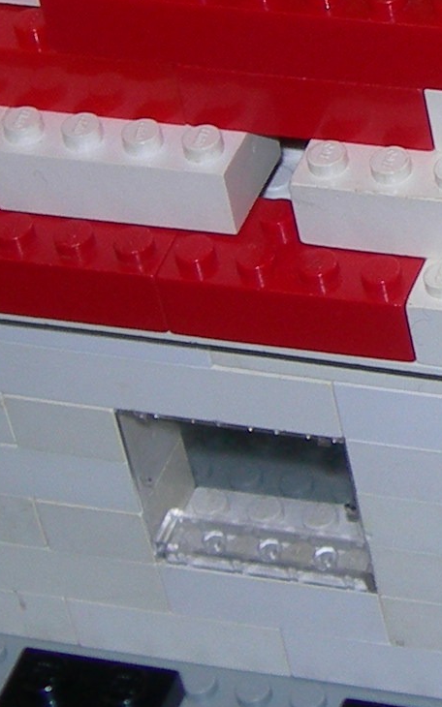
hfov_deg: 7.0
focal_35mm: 183
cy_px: 58
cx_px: 749
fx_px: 3528
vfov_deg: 11.4
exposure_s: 1/60.1
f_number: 2.9
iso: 50
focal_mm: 8.5
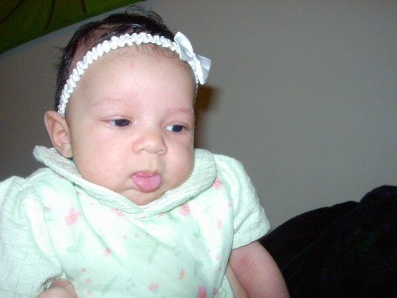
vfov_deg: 37.7
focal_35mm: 38
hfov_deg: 49.0
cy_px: 149
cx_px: 198
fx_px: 436
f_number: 4.8
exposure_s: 1/64
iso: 400
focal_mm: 7.8
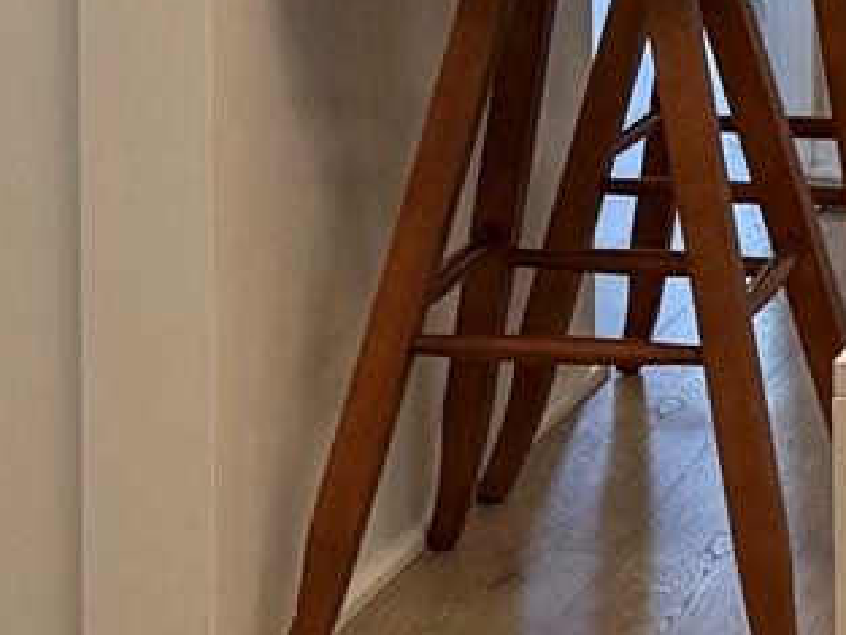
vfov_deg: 9.0
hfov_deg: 12.5
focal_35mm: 157
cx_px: 811
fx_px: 3838
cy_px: -508
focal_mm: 6.76
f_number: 1.78
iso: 320
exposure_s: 1/120
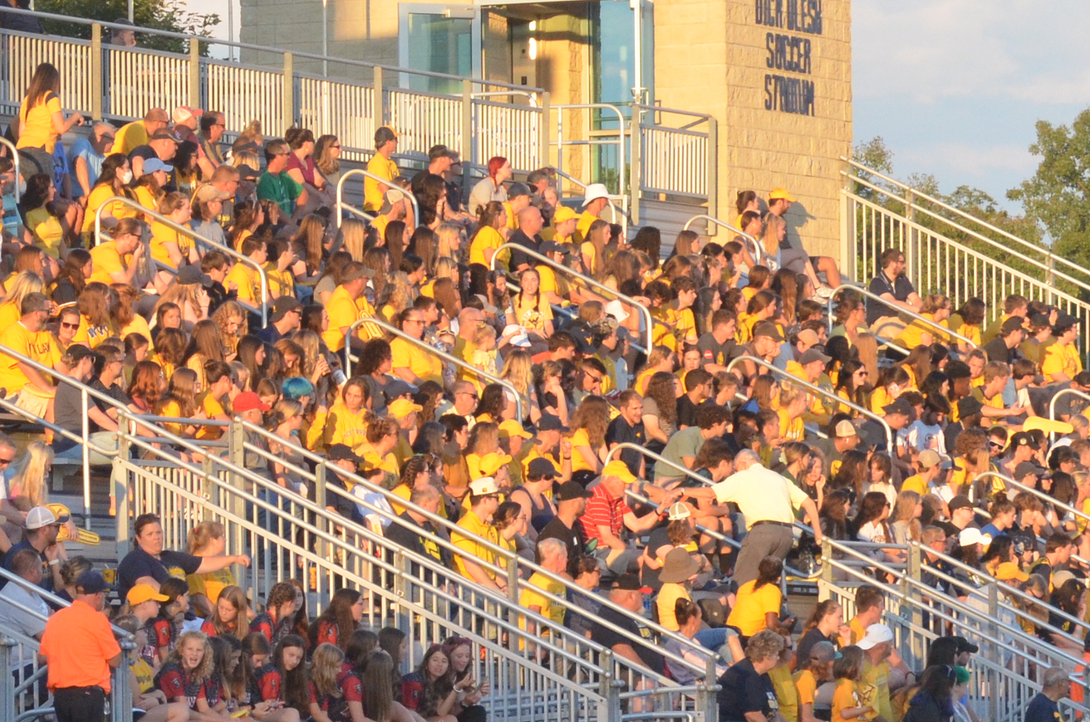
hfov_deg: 6.9
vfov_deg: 4.6
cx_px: -355
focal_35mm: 298
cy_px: 131
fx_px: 9005
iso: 1000
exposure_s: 1/250
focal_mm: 70
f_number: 10
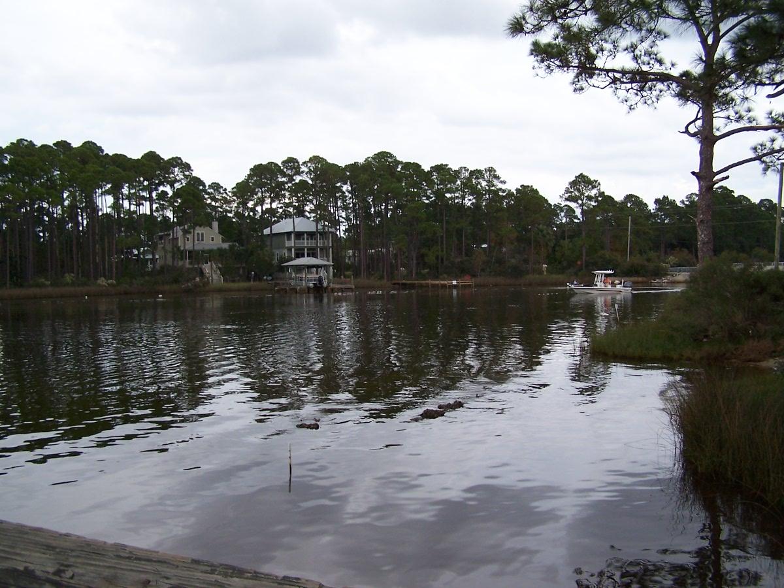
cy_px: 294
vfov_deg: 37.7
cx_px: 392
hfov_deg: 49.0
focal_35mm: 38
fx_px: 861
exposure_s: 1/125
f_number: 2.8
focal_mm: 6.3
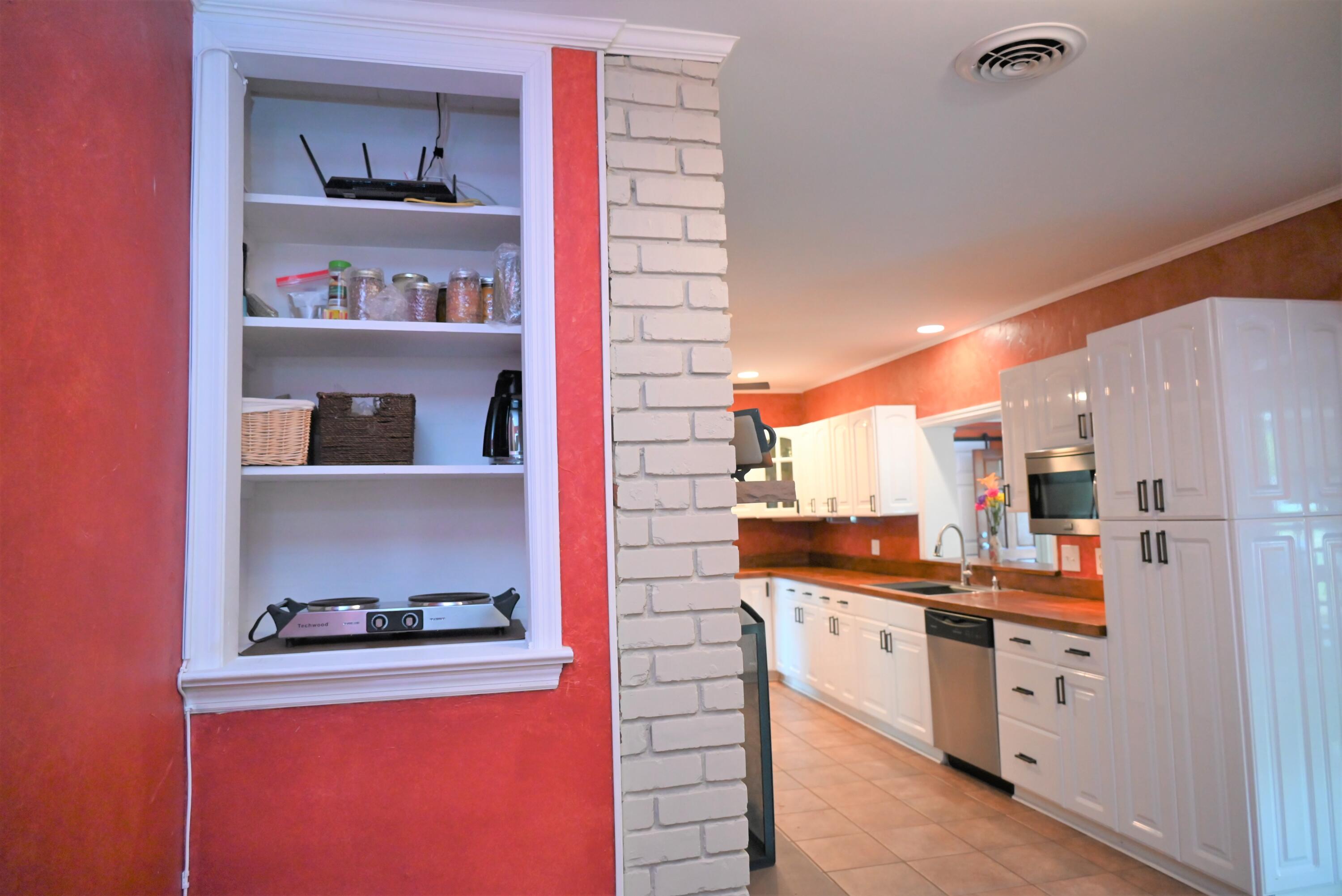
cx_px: 671
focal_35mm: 24
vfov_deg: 53.2
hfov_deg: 73.7
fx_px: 895
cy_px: 448
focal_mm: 24
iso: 3200
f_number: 4
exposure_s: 1/80
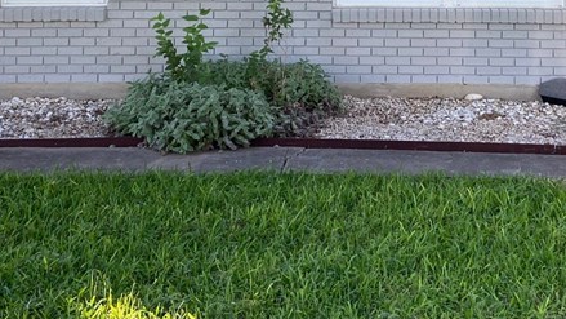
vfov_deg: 17.0
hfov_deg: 31.7
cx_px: 370
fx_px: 991
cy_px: -114
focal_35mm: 66
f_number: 1.8
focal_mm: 4.25
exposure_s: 1/122
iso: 50
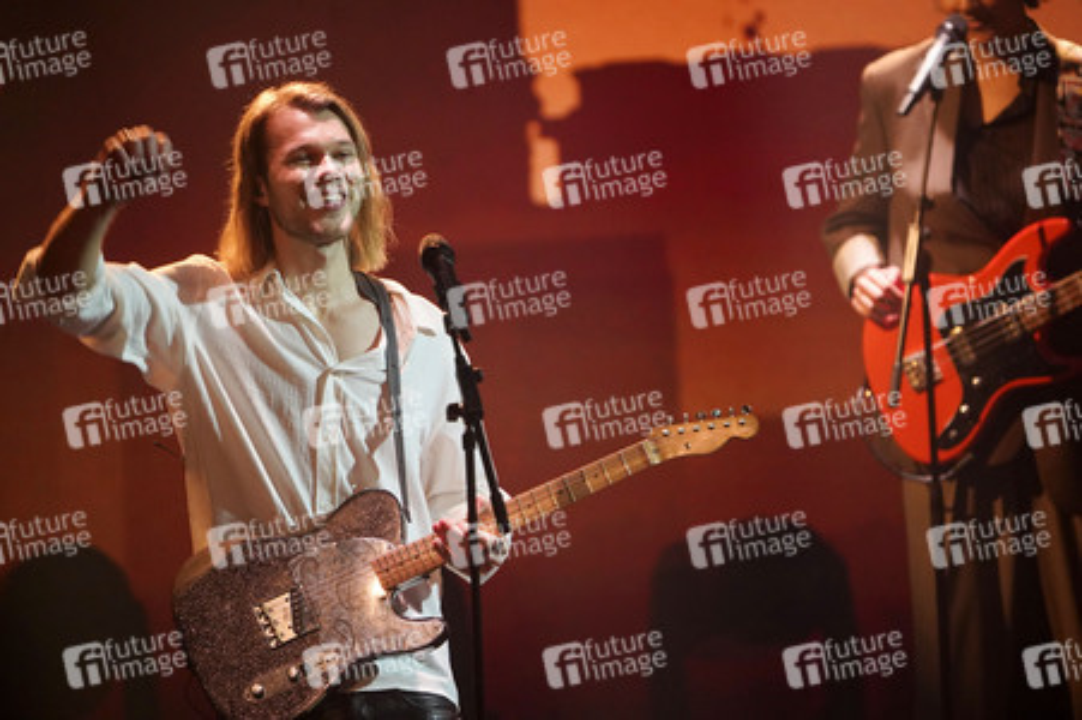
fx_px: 17479
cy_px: 360
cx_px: 541
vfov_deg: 2.4
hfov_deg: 3.5
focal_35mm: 582
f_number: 6.3
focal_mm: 582
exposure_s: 1/160
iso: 6400
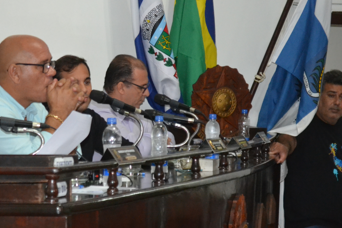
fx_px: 1290
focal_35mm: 136
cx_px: 80
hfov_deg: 15.0
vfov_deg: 10.1
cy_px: 158
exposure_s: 1/60
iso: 3200
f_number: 5.6
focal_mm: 55
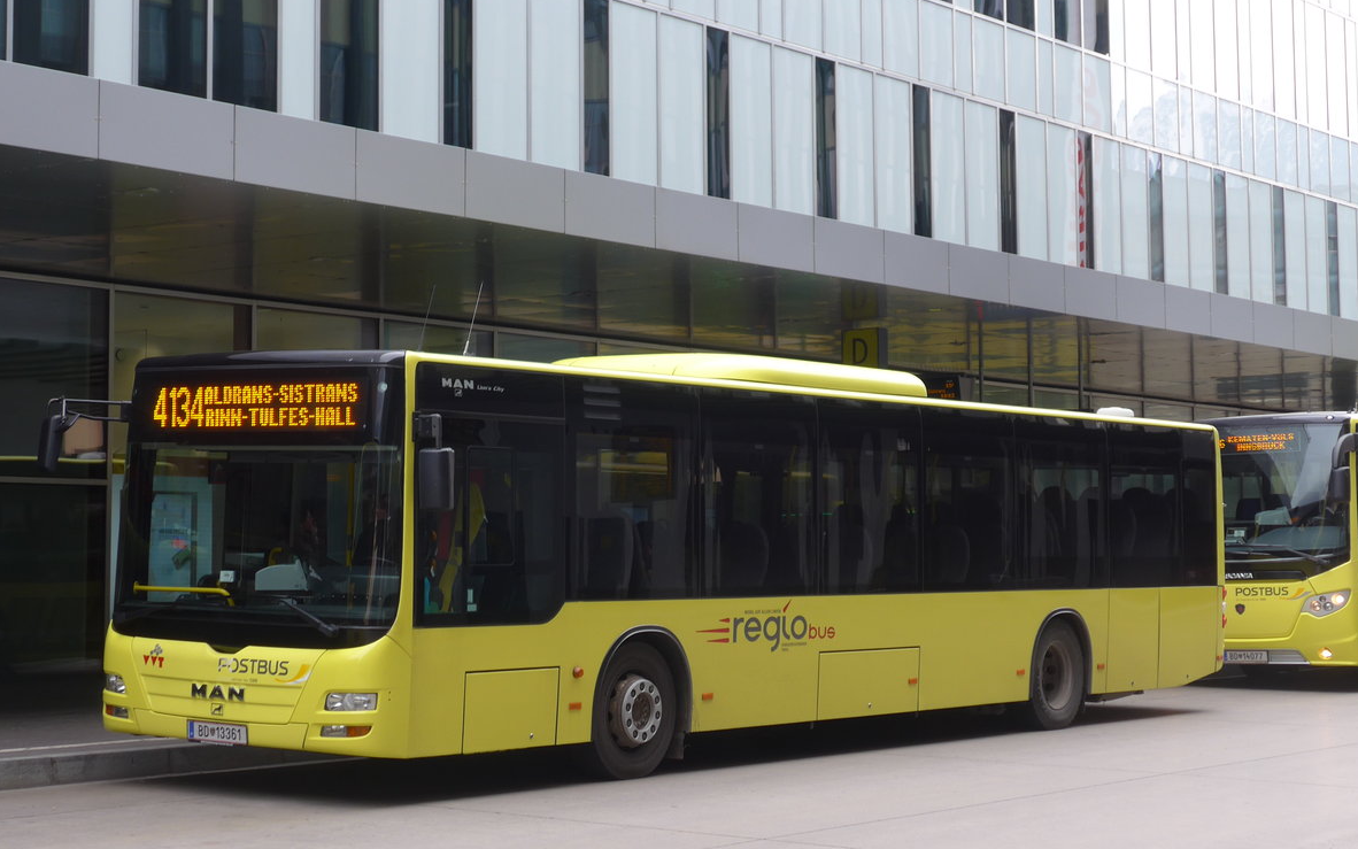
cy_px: 373
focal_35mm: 71
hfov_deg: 29.0
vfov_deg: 18.3
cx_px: 685
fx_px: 2628
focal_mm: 13.4
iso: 100
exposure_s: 1/80
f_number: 3.9
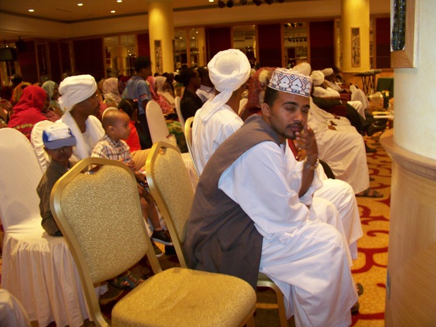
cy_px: 164
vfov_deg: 42.9
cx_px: 218
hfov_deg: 55.4
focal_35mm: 33
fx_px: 416
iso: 200
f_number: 2.8
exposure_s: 1/8
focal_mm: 5.85
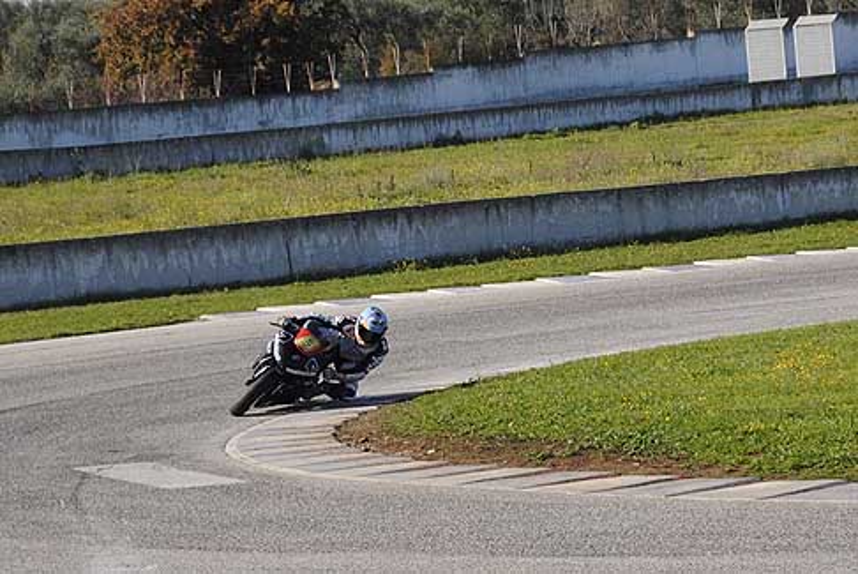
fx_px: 1968
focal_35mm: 82
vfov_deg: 16.6
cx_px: 429
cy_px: 287
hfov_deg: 24.6
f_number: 5.6
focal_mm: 55
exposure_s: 1/800
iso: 200
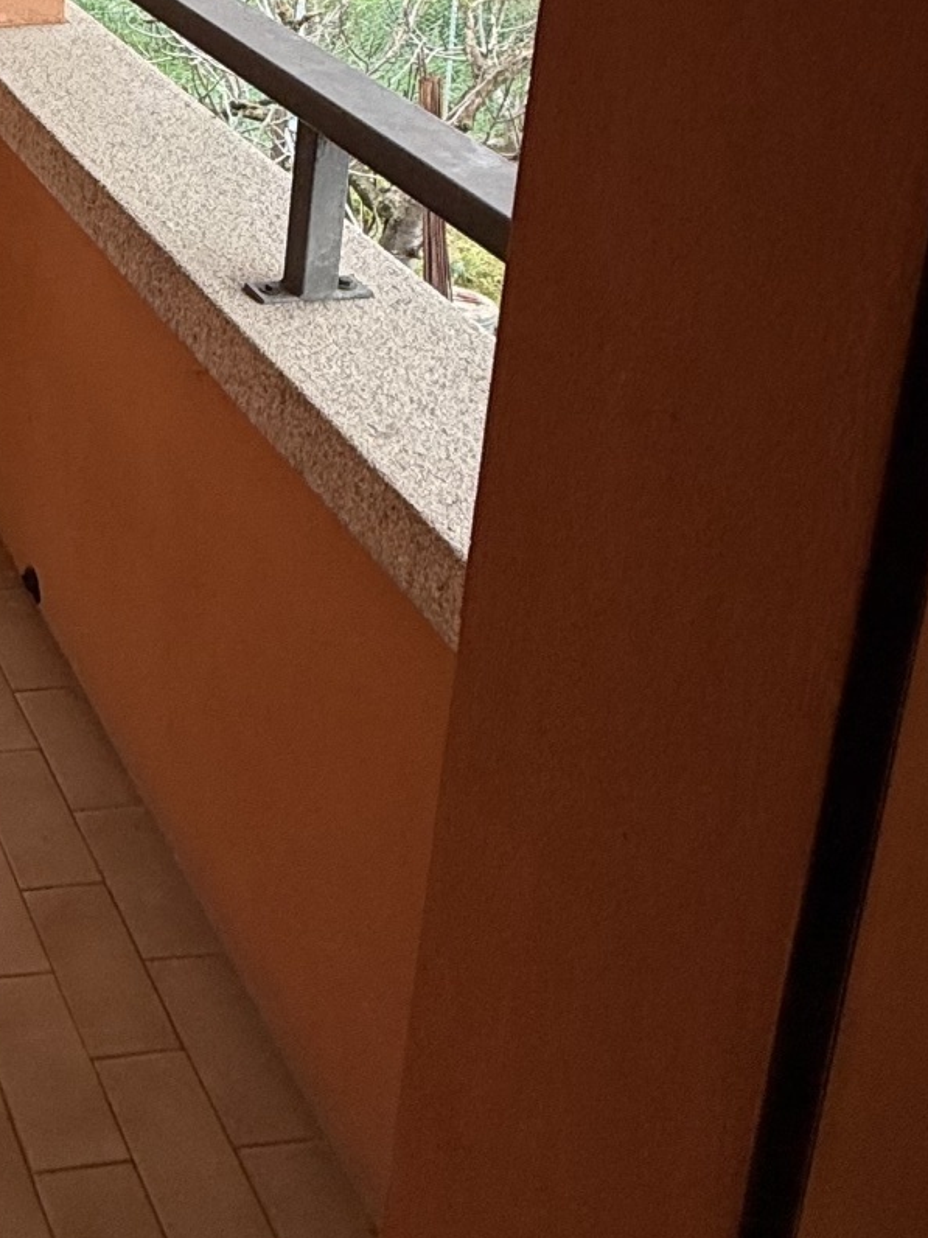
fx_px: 1609
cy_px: -86
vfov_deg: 36.4
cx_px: -384
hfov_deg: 25.8
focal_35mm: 45
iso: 50
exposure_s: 1/179
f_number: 2.2
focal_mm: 2.22
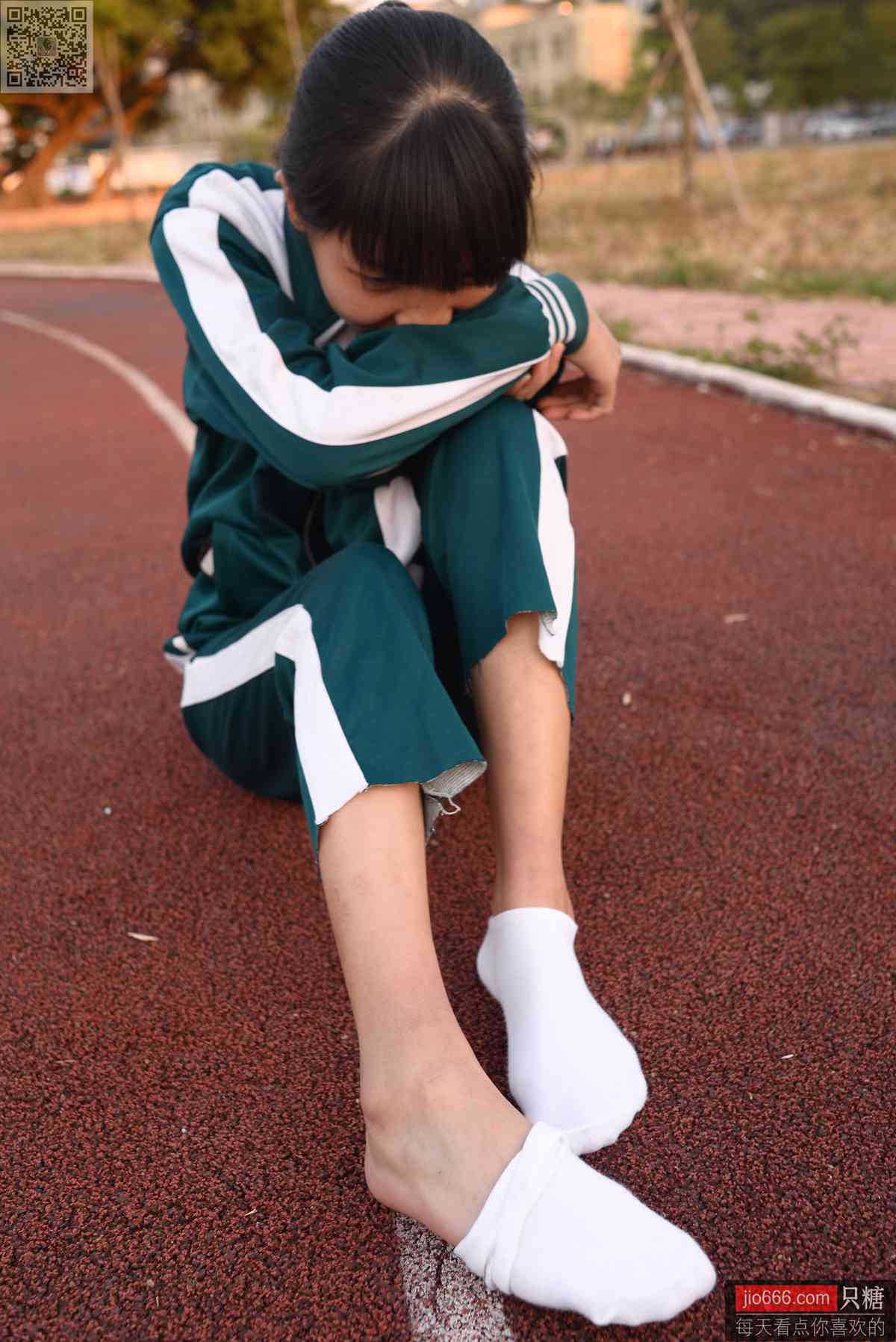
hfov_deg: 37.9
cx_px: 448
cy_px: 671
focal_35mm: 35
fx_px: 1306
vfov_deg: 54.4
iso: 100
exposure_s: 1/40
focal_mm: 35
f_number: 5.6
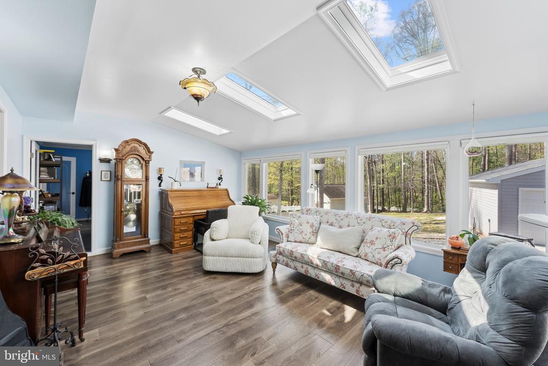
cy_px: 183
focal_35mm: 14
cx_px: 274
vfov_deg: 81.3
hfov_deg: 104.2
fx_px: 213
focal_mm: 14
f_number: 7.1
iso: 800
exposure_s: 1/200
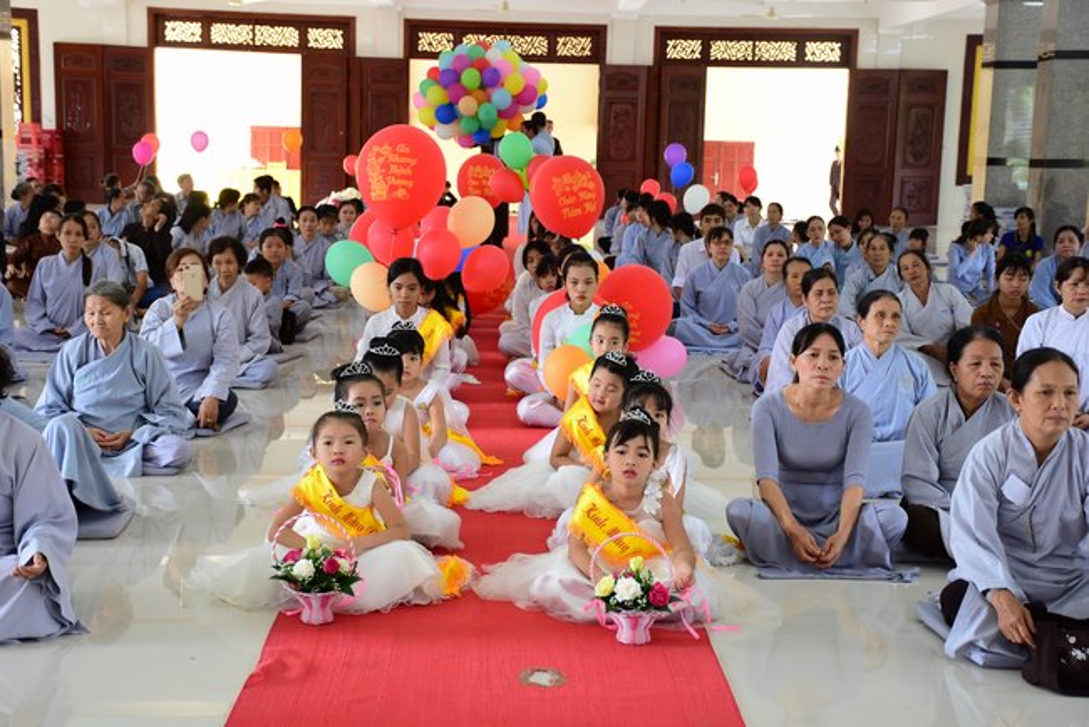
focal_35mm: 63
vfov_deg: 21.6
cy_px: 364
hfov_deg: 31.9
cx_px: 544
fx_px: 1907
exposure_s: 1/60
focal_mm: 42
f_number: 4.5
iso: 1000
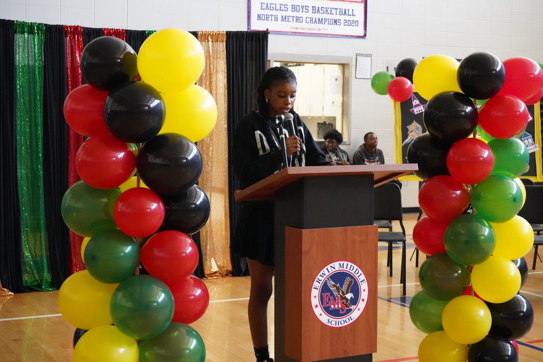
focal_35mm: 59
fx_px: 890
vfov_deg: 23.0
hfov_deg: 33.9
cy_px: 181
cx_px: 272
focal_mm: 59
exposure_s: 1/60
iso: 20000
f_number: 9
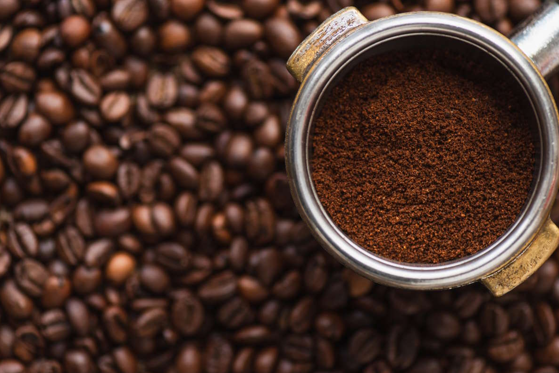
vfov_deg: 11.1
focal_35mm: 124
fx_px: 1926
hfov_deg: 16.5
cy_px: 167
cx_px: 307
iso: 320
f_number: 4
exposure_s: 1/200
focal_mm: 105
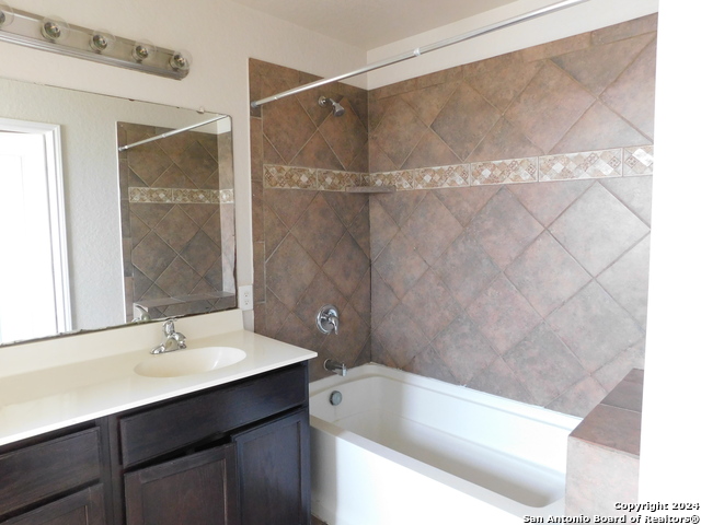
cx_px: 350
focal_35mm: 23
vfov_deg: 58.9
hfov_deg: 73.9
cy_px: 262
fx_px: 466
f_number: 3
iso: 400
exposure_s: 1/30
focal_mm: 4
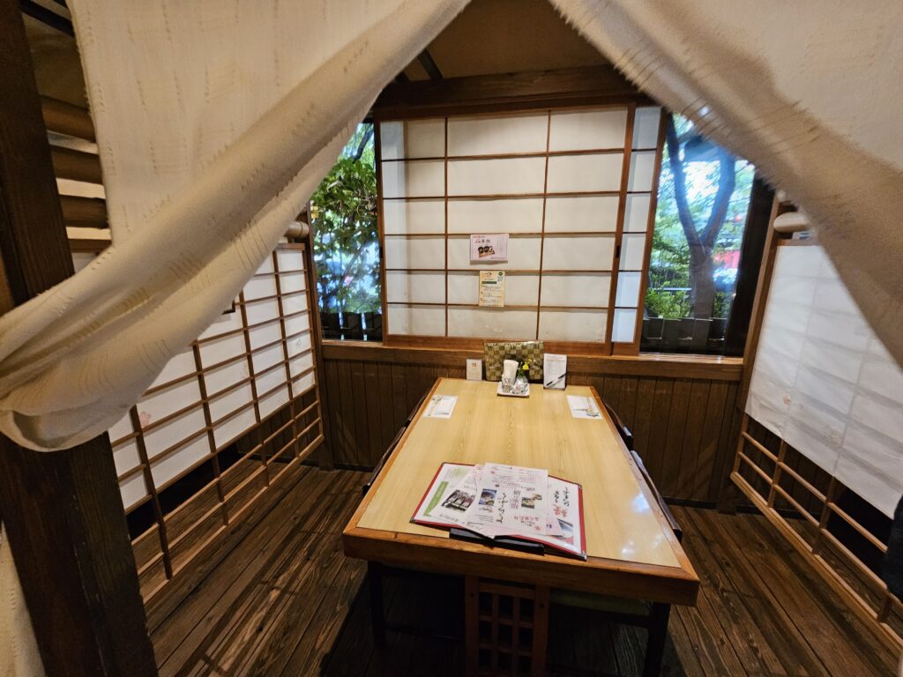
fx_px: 339
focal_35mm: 13
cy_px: 338
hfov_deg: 106.2
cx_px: 452
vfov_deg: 89.9
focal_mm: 2.2
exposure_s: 1/30
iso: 500
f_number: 2.2
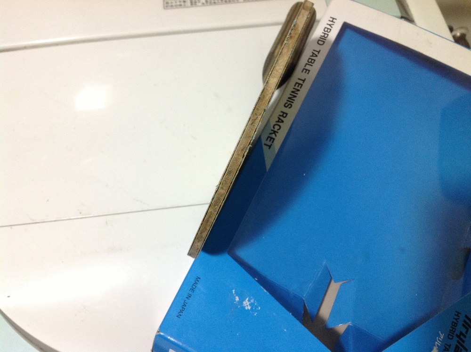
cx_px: 236
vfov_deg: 40.6
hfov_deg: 52.7
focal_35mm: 35
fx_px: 475
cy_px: 176
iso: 100
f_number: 2.4
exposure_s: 1/17
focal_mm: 4.28
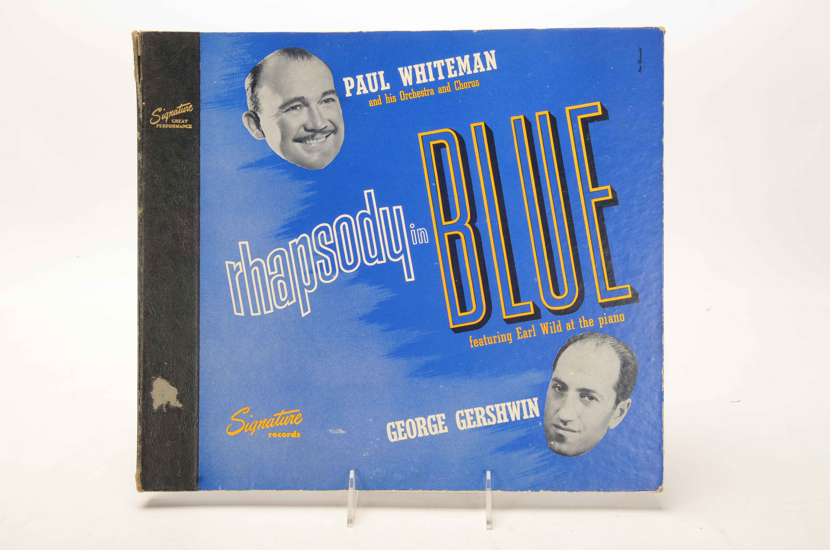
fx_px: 1035
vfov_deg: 29.7
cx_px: 415
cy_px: 275
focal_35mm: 45
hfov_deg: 43.7
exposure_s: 1/160
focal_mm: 30
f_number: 14
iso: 200
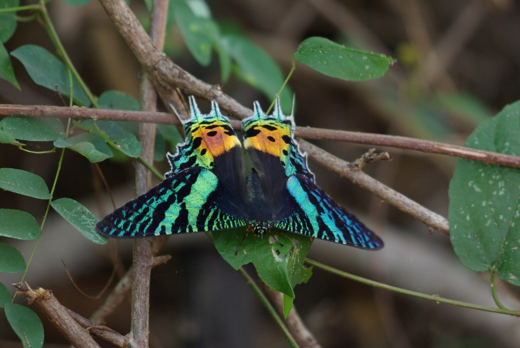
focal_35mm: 300
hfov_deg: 6.9
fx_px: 4338
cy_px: 174
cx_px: 260
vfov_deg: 4.6
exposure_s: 1/45
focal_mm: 200
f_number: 4
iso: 400
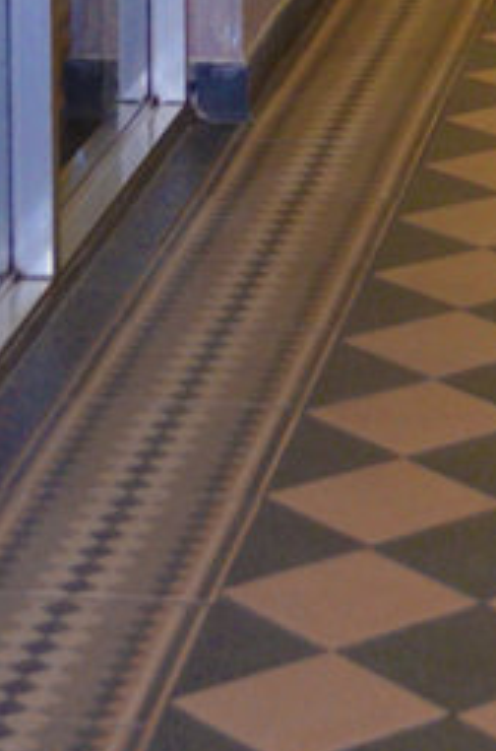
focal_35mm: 170
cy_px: -364
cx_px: 589
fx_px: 3532
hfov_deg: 8.0
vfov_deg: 11.6
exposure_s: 1/60
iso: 2200
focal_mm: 36
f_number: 5
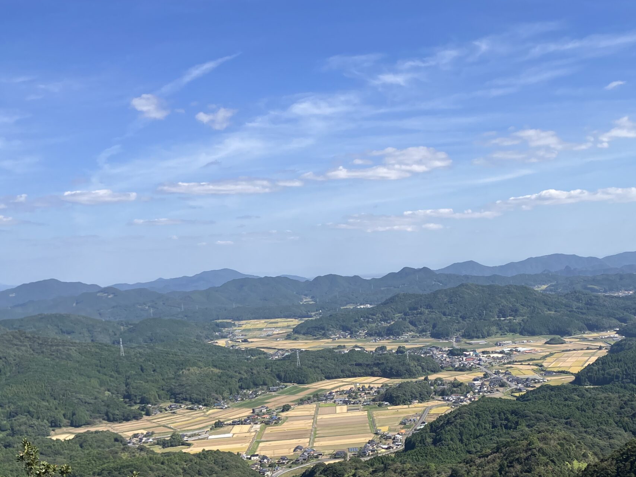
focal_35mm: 42
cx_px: 441
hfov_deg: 43.9
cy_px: 342
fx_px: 772
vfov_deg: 33.8
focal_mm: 3.99
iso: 32
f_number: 1.8
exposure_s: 1/1736
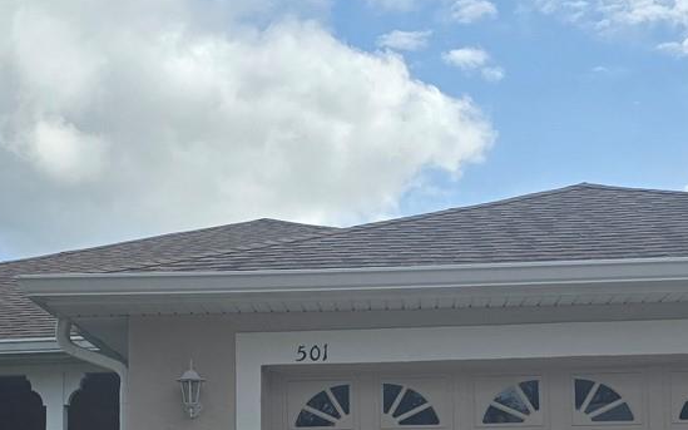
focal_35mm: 71
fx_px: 1331
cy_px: 402
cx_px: 281
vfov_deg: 18.0
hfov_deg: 28.9
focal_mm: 6.3
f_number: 1.7
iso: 12
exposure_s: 1/854
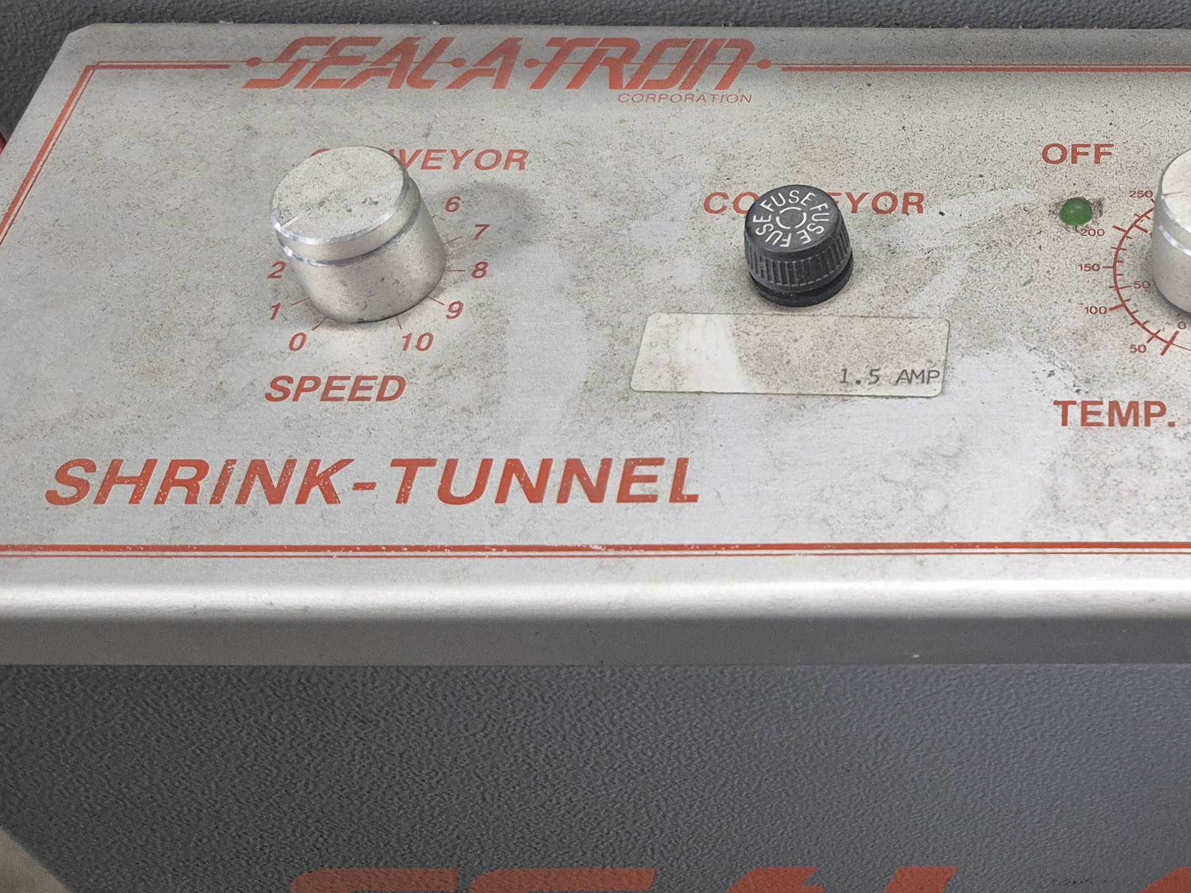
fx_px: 1652
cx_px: 1120
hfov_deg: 36.6
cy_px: 176
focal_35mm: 48
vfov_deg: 29.6
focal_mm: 5.4
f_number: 1.8
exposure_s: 1/120
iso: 400
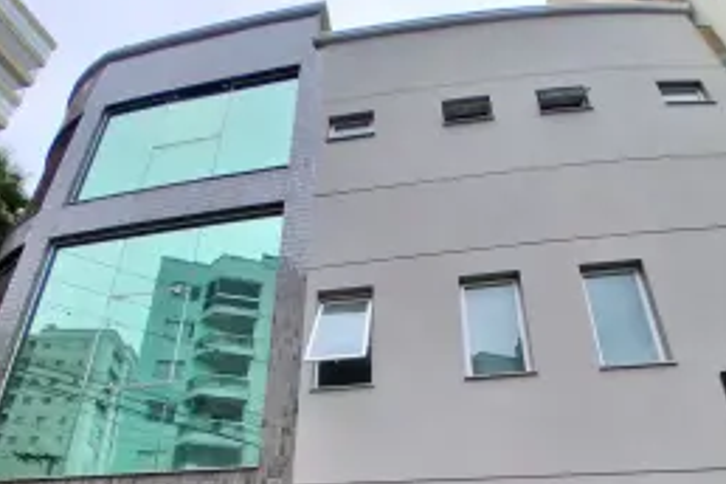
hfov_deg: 73.7
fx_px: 484
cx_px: 364
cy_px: 470
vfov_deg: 45.8
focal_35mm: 24
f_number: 2.2
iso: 50
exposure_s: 1/168
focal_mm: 1.4
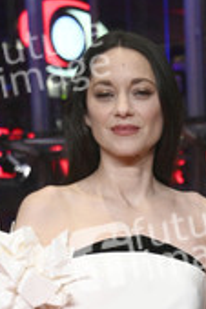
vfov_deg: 11.1
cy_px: 340
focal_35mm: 183
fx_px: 1574
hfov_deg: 7.5
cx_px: 215
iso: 5000
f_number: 5.6
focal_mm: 78
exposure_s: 1/250
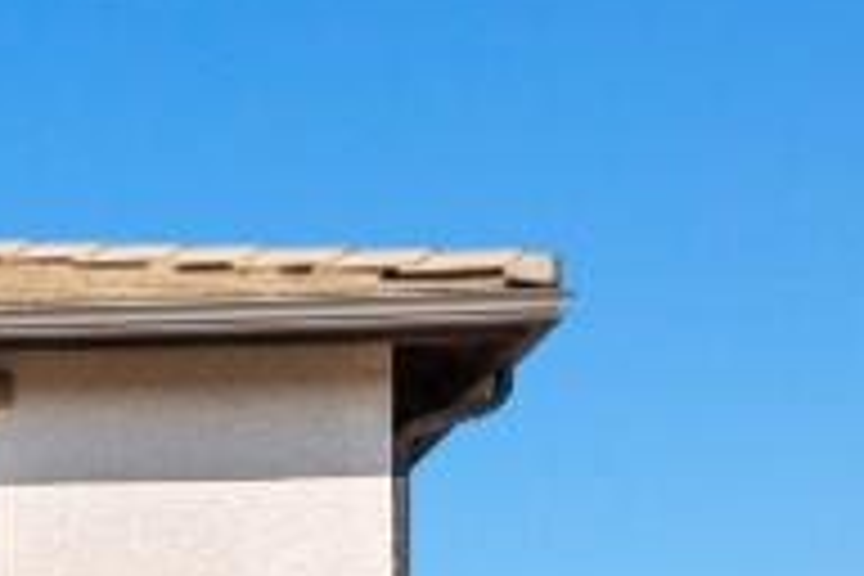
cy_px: 1642
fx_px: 4128
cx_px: -1215
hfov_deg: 10.3
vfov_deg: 7.2
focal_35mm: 172
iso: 250
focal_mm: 22
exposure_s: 1/250
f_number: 9
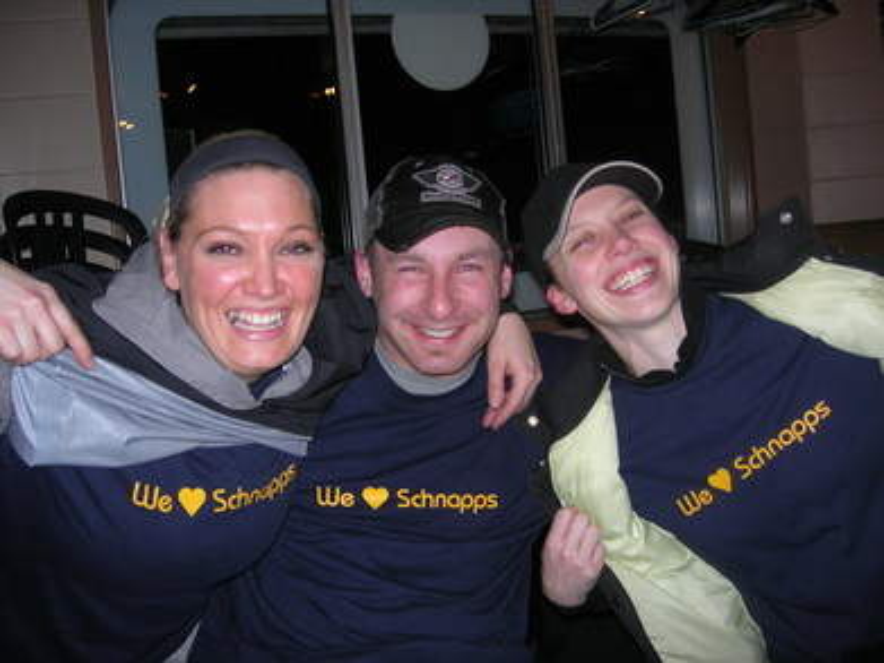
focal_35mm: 38
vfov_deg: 37.7
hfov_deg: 49.0
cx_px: 442
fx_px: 970
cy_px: 332
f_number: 2.8
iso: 64
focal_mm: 7.8
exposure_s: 1/60.1
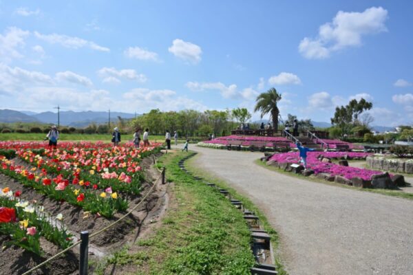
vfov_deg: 53.1
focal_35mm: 24
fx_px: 275
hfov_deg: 73.7
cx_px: 206
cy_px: 138
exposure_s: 1/750
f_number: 8
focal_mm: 24
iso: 100
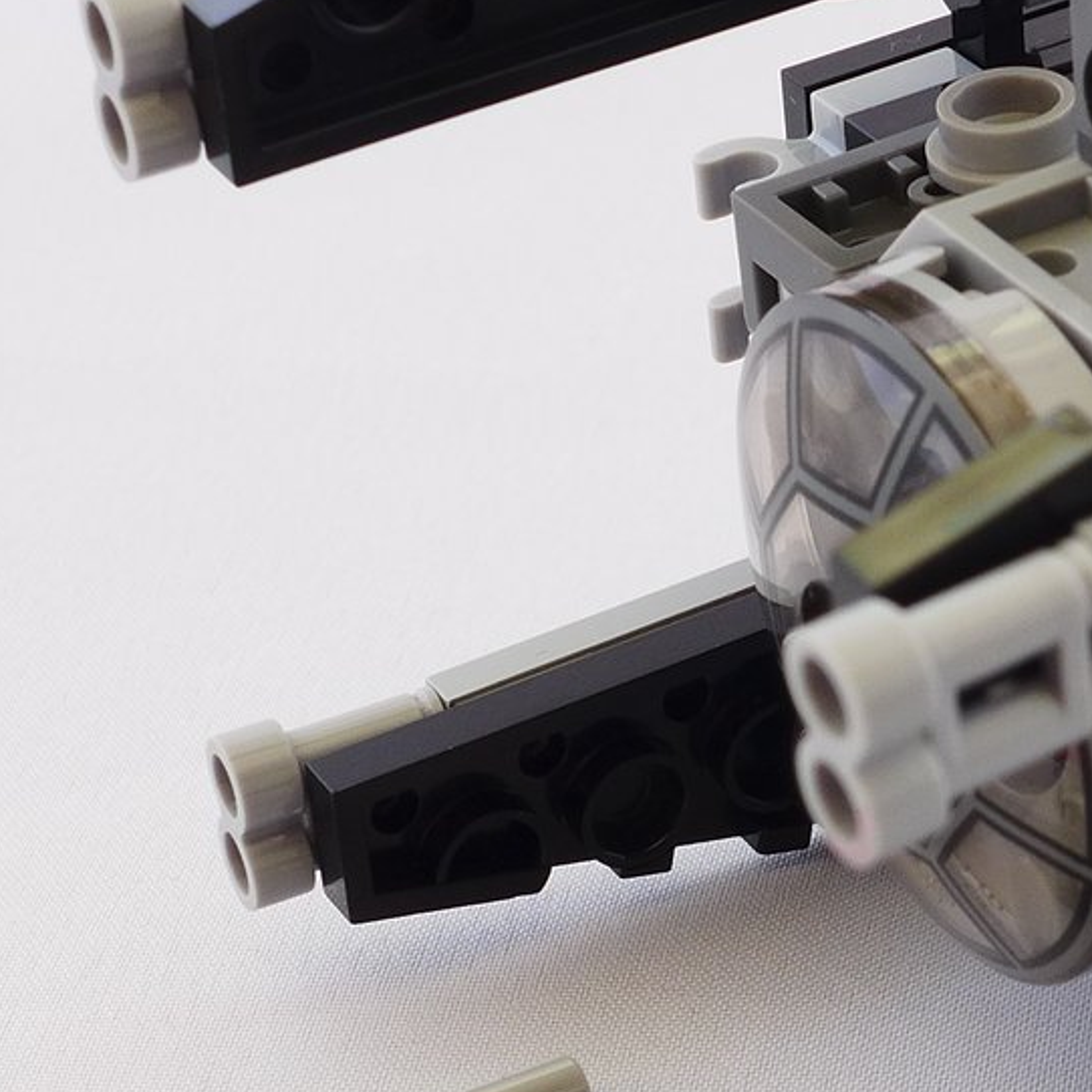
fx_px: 5282
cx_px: 1003
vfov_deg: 11.8
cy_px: 643
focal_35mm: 148
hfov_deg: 11.7
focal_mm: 9.8
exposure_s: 1/10
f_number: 4.5
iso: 80
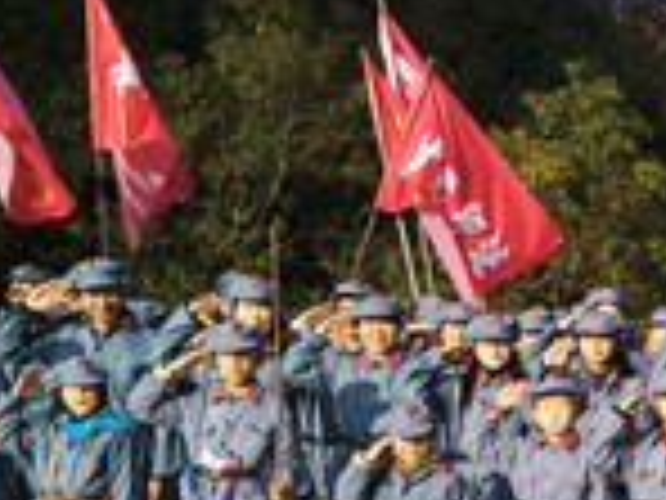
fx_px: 1289
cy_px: 426
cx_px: 837
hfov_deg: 25.4
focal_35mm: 67
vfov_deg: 21.6
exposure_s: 1/602
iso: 100
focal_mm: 3.81
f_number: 2.2
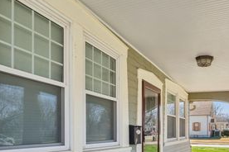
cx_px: 134
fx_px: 184
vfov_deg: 41.8
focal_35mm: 29
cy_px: 133
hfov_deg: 63.3
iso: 400
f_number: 9
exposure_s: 1/125
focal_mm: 16
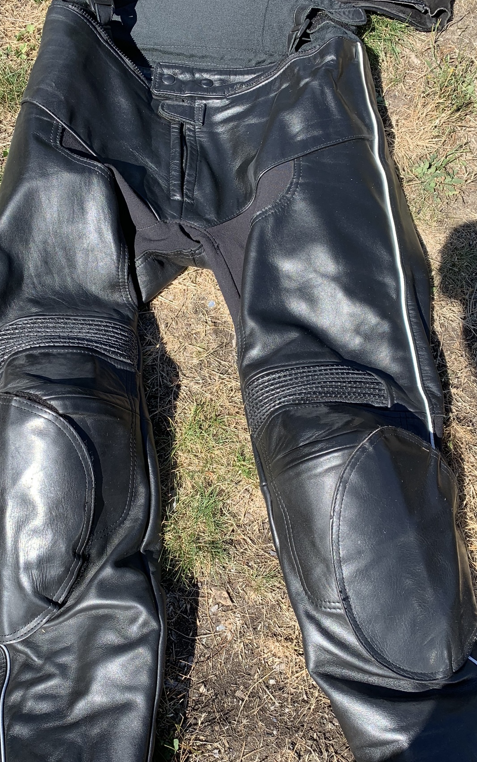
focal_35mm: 33
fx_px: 686
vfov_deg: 58.0
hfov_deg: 38.3
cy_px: 417
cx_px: 207
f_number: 1.8
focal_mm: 4.25
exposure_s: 1/849
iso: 25
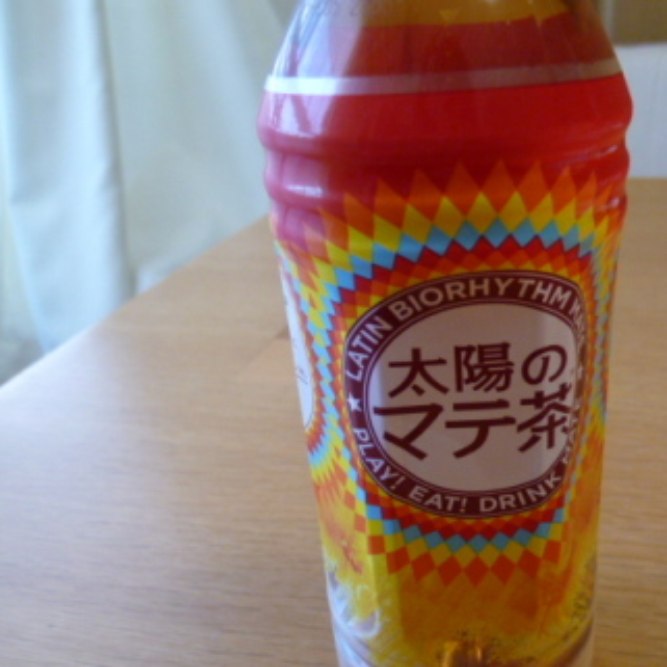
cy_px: 379
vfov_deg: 49.6
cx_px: 438
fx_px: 719
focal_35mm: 33
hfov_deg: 49.0
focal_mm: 4.3
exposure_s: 1/60
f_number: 2.2
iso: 250
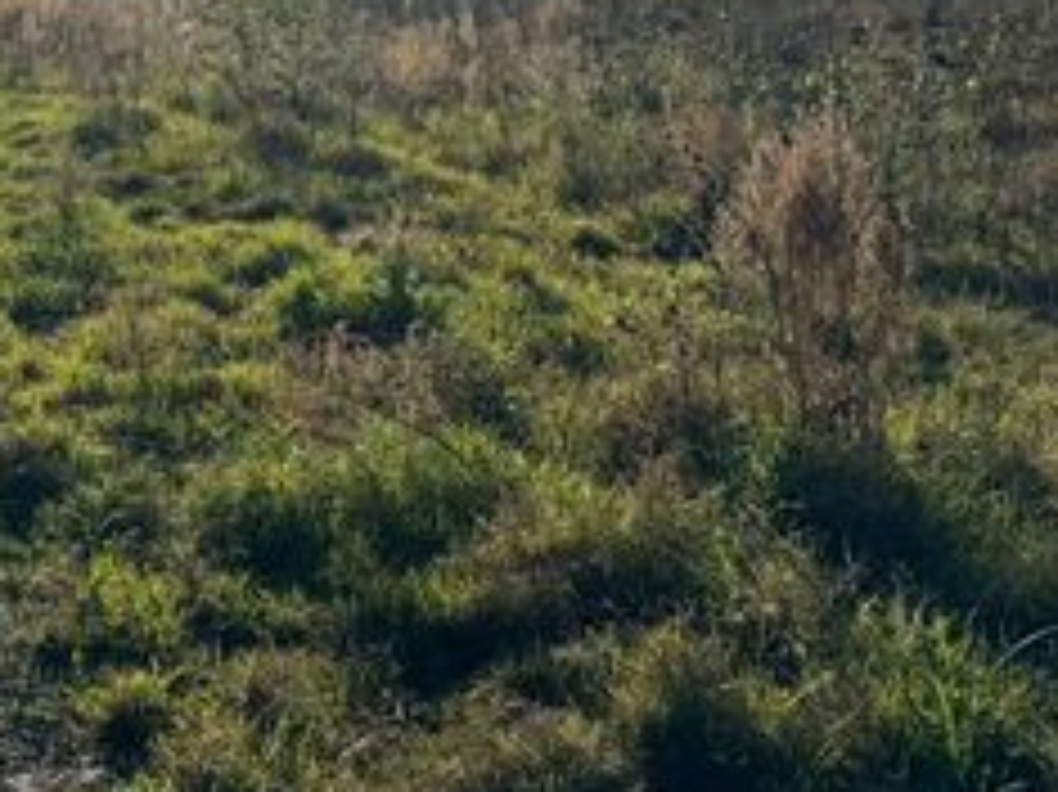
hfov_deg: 34.5
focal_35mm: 51
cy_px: -2
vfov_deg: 26.9
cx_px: 32
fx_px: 1558
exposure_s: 1/12346
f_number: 1.78
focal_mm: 6.76
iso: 80
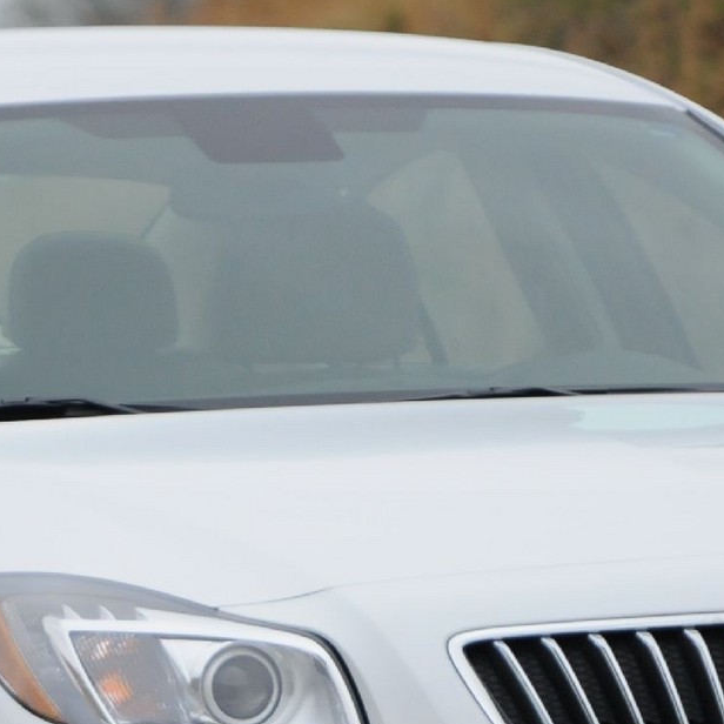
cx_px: 214
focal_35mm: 698
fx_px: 16510
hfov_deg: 2.5
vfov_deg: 2.5
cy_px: 702
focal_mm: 135
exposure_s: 1/1600
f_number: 5.6
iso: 800
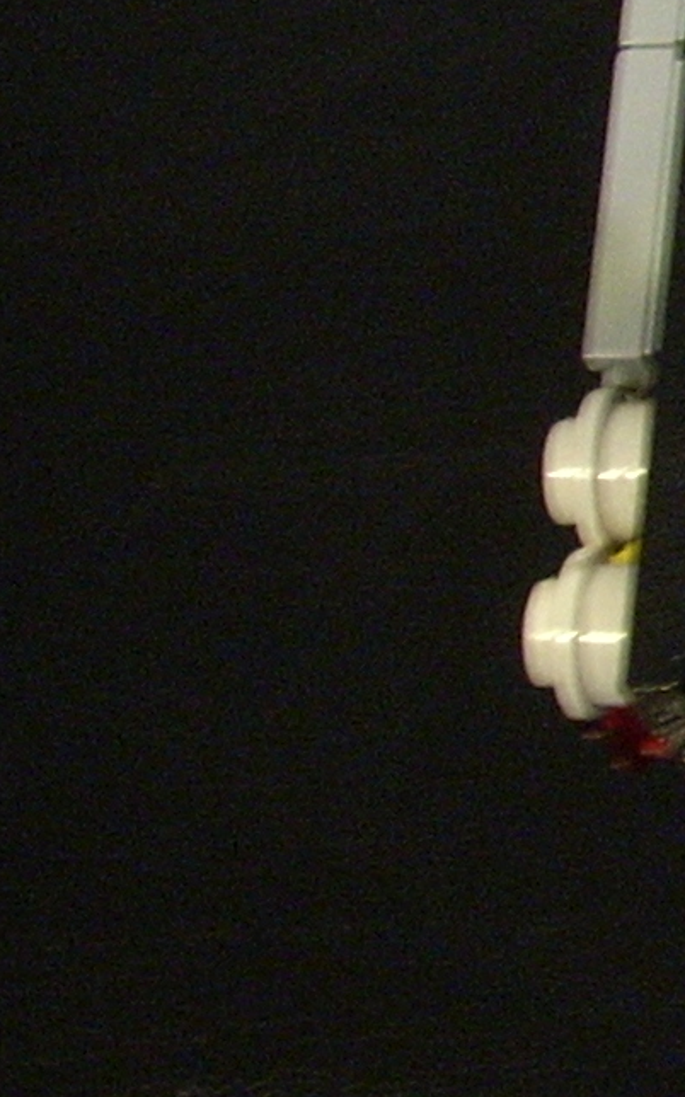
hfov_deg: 7.7
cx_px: 1789
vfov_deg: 13.2
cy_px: -31
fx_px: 4664
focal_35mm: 156
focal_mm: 6.2
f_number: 2.8
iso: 200
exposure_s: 1/13.5
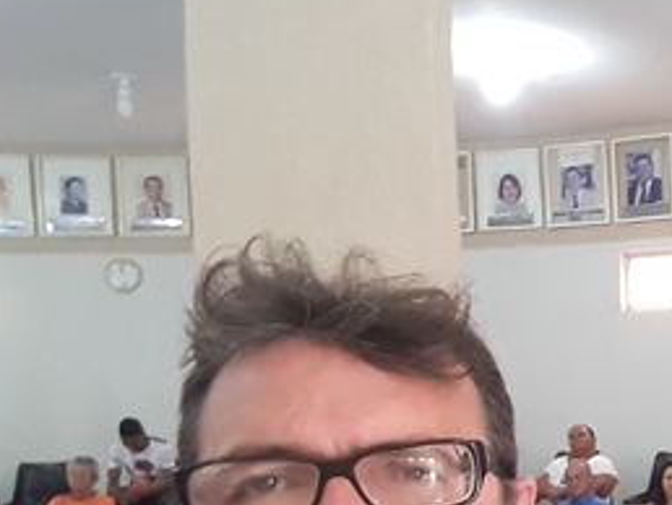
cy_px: 466
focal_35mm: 57
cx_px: 807
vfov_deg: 24.8
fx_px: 1108
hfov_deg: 29.1
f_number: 2.2
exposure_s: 1/20
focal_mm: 1.95
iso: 80
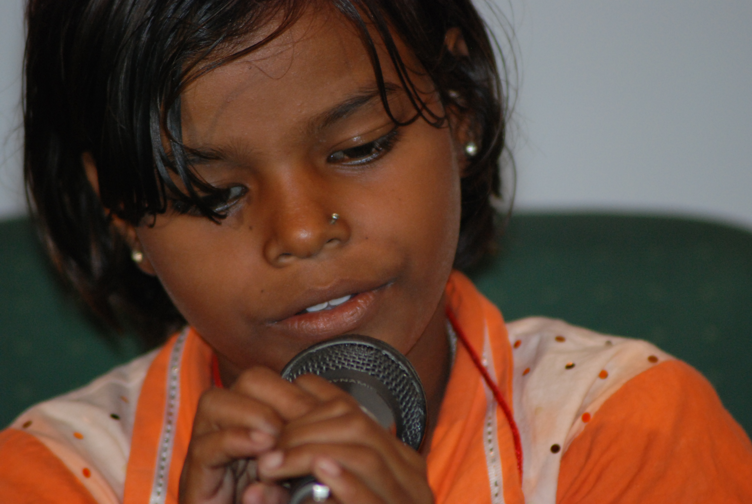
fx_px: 9411
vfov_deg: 3.1
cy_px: 252
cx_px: 376
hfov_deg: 4.6
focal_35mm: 450
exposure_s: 1/60
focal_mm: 300
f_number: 5.6
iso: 800
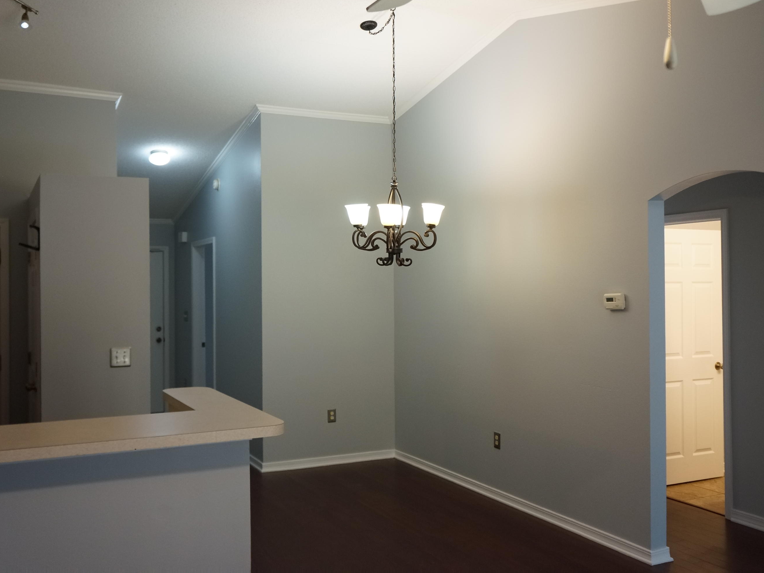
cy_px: 284
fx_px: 750
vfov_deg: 41.8
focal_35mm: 34
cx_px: 369
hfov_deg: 53.9
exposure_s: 1/250
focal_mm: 21
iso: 2500
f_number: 4
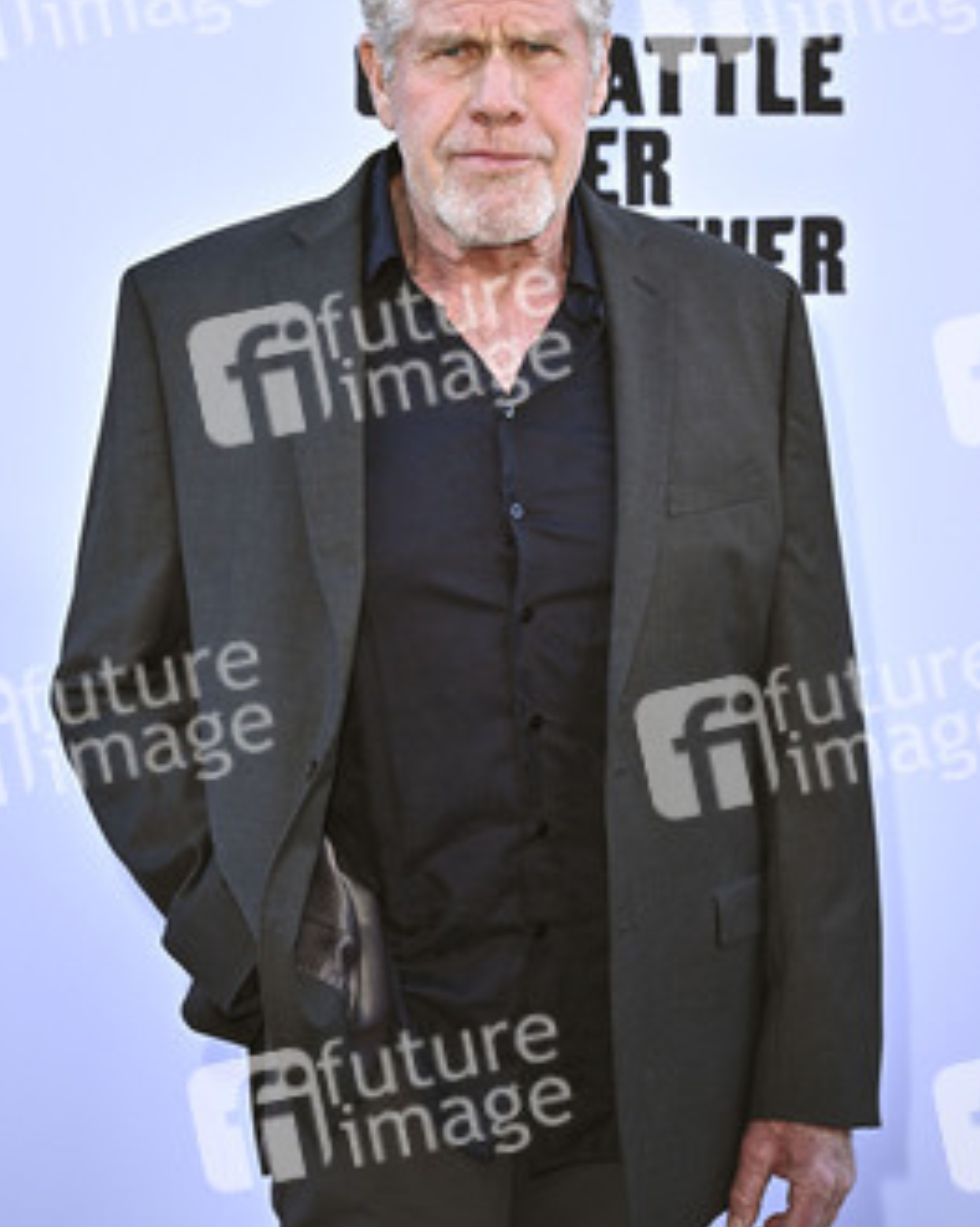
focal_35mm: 81
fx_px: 2938
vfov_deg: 23.6
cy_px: 545
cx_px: 488
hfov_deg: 18.9
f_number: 5.6
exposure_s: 1/320
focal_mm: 71
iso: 640
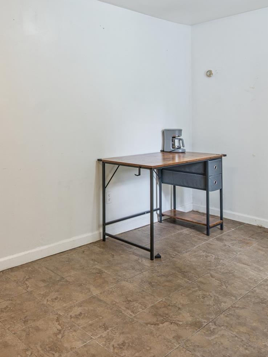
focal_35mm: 32
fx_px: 330
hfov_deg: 42.7
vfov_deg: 55.4
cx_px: 64
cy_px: 113
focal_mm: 16
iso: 1000
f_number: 5.6
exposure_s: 1/10
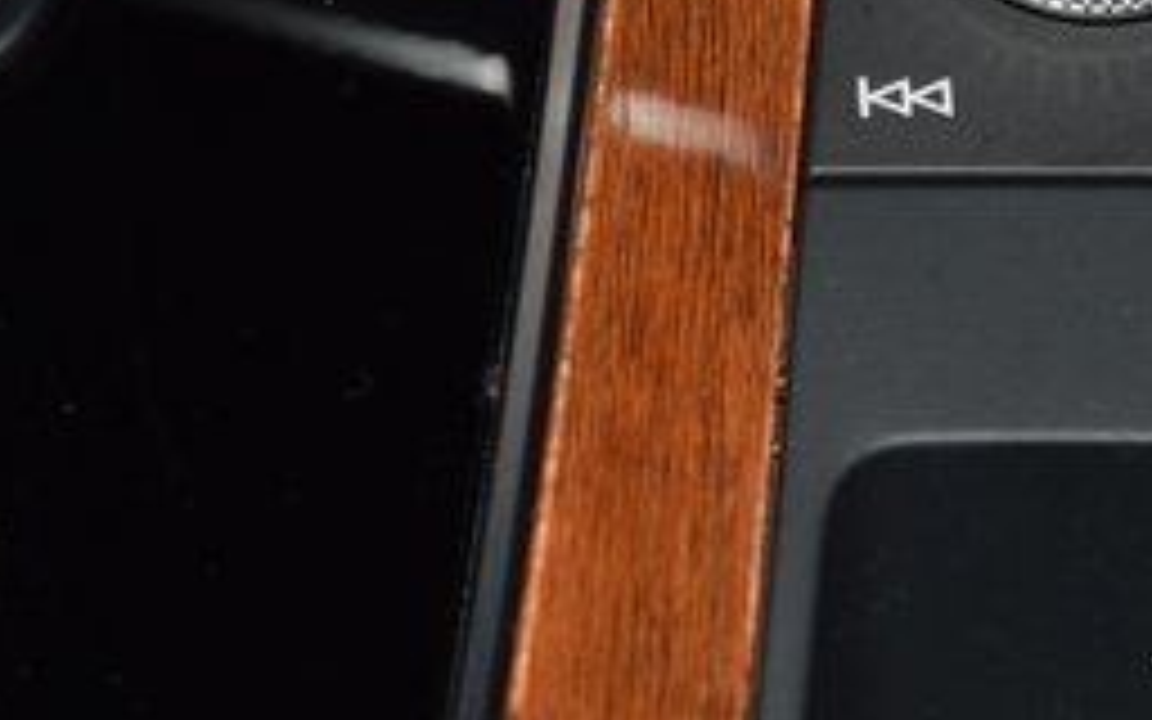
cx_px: 1130
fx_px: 8414
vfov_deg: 4.9
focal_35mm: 268
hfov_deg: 7.8
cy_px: -115
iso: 100
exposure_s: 1/125
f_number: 8
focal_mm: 70
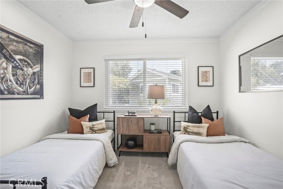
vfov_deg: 73.7
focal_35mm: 16
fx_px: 126
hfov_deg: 96.8
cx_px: 142
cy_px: 94
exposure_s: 1/30
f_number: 8
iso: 2000
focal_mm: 16
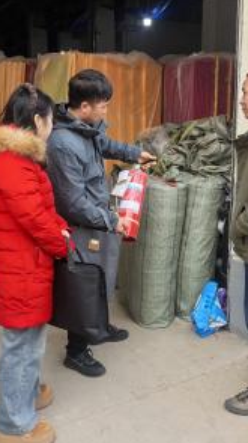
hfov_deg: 29.6
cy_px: 222
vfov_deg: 50.5
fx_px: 468
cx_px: 141
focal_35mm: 40
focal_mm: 6.98
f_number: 4
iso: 64
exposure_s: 1/100
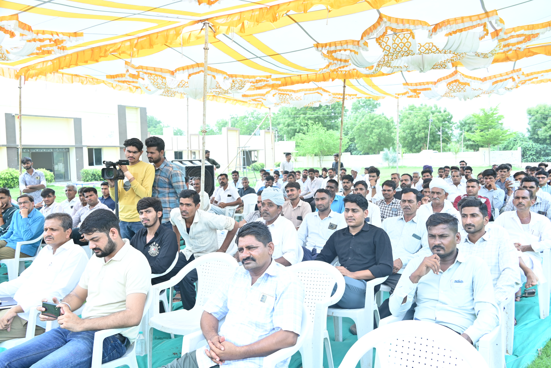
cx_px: 276
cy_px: 184
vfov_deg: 41.7
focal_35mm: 32
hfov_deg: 59.5
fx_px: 482
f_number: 5
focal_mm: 21
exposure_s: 1/160
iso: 200
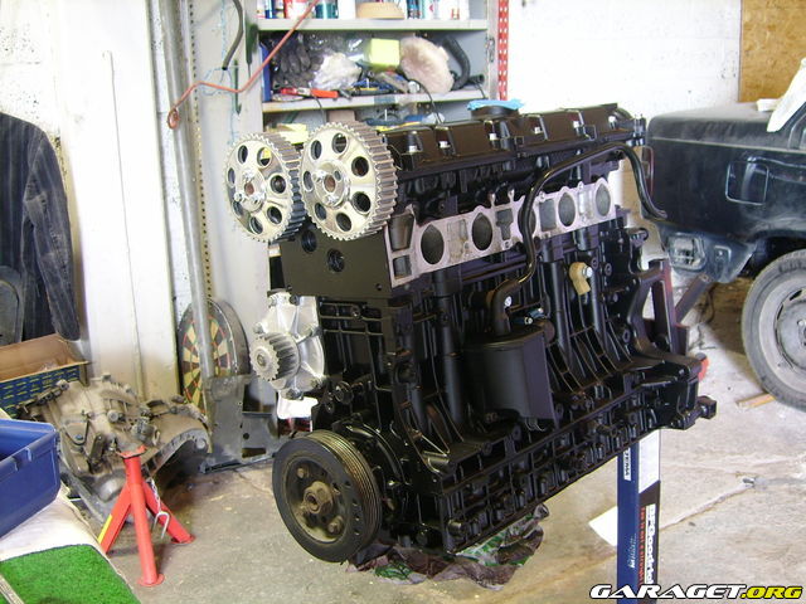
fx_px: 1048
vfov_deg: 32.2
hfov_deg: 42.1
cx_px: 403
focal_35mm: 45
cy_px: 302
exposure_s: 1
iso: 100
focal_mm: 7.53
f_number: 3.1
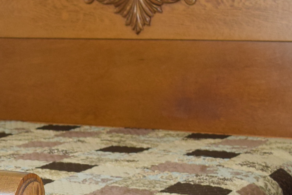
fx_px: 974
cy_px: 258
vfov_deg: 11.1
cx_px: -16
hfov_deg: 16.6
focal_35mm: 120
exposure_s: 1/80
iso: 800
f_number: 4
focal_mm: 20
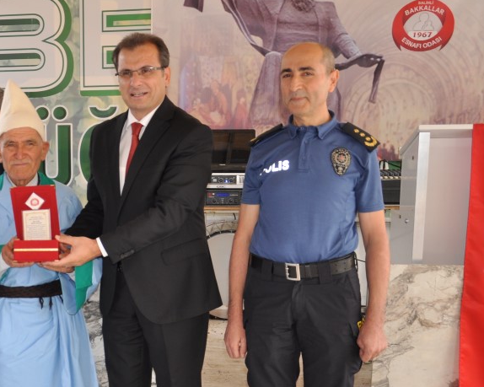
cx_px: 37
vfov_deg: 22.3
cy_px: 294
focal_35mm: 68
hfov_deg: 26.8
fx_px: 974
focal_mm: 24
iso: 200
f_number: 4.5
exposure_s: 1/200
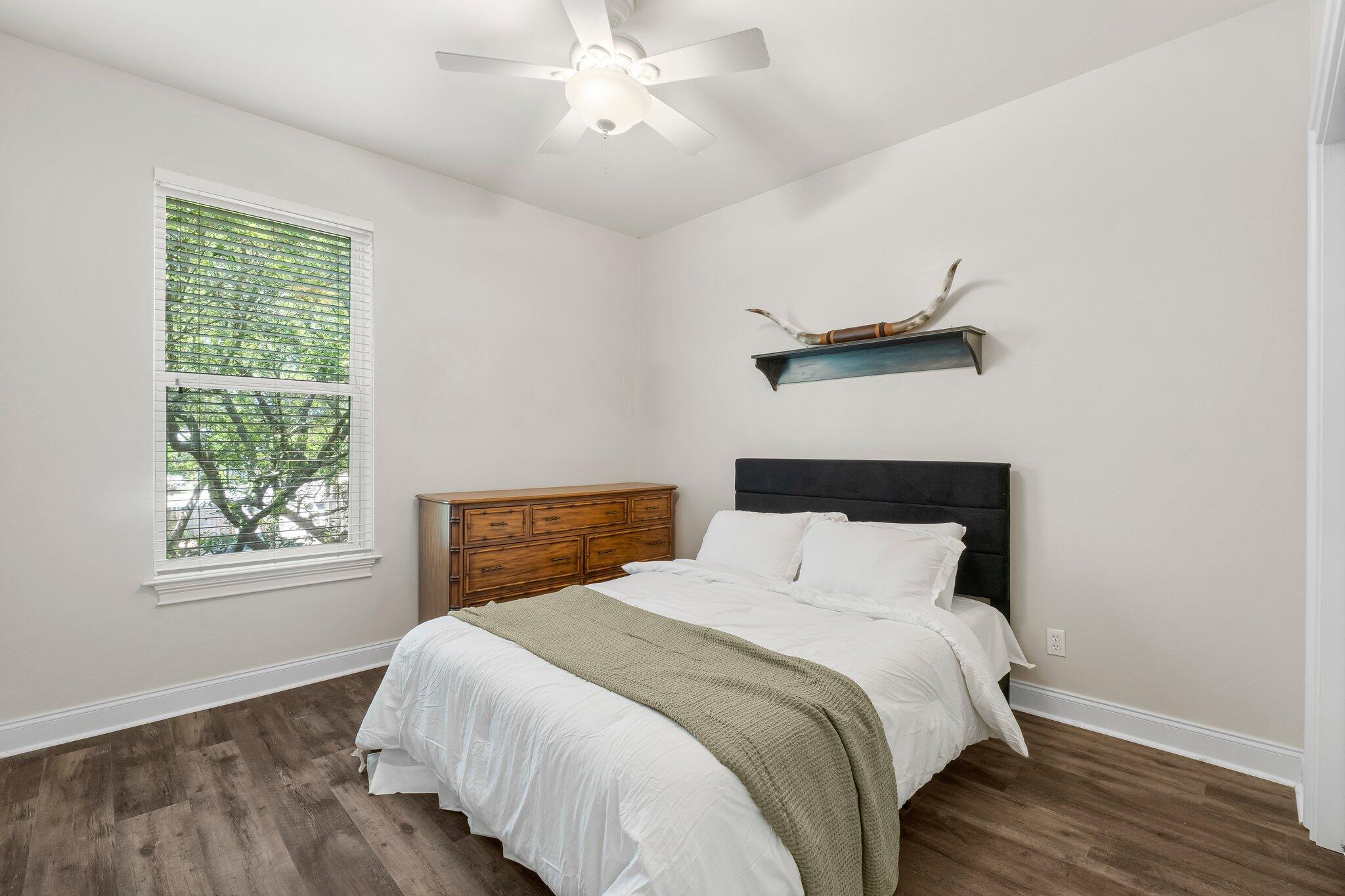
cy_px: 448
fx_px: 588
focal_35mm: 16
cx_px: 672
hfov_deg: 97.6
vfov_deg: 74.6
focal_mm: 10.5
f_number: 9
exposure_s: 1/1.25
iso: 400
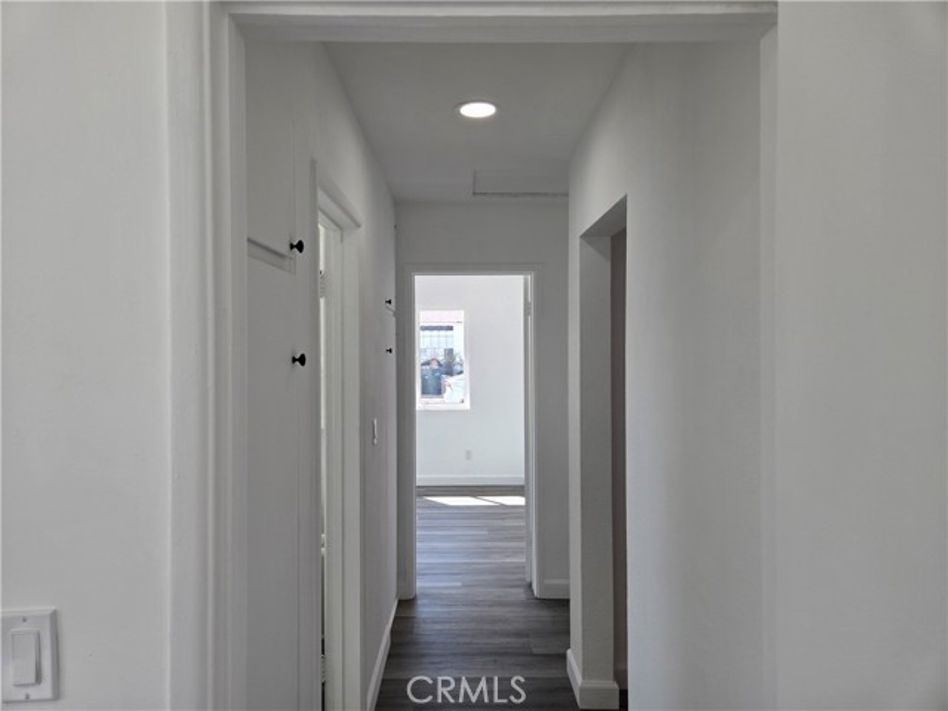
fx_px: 630
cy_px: 356
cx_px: 474
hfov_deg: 73.9
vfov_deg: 58.9
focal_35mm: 23
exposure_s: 1/199
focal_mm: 5.4
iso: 25
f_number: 1.8
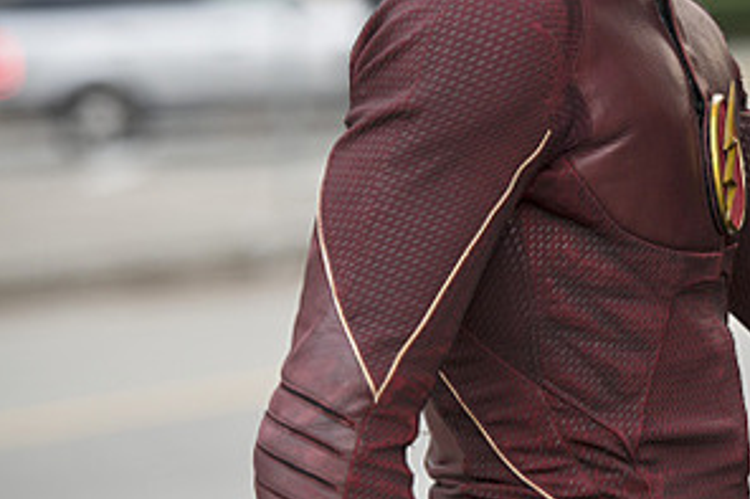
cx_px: 856
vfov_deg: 4.0
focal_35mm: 343
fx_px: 7142
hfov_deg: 6.0
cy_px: 147
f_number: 3.5
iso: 320
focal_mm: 130
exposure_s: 1/160
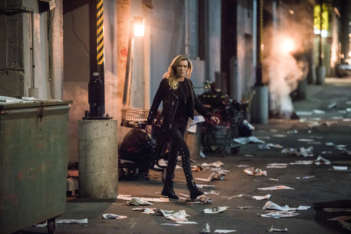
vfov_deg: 10.2
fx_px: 1316
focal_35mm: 135
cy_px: 117
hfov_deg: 15.2
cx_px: 176
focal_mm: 135
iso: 5000
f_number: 2.8
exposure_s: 1/125
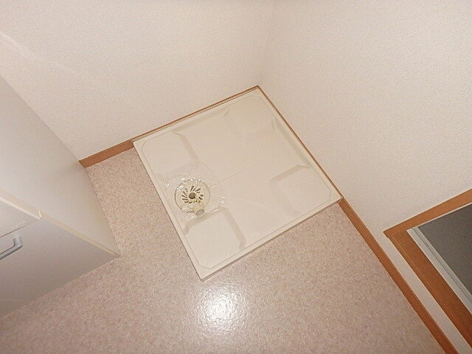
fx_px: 286
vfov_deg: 63.4
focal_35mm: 21
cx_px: 236
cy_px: 177
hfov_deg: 79.0
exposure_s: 1/30
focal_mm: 3.7
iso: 400
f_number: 3.5
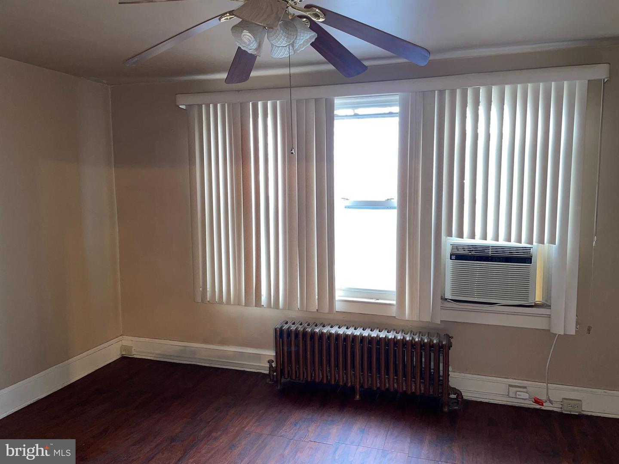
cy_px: 232
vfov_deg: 53.1
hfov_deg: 67.3
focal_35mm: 26
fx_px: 465
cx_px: 310
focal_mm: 4.2
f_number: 1.6
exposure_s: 1/5
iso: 50
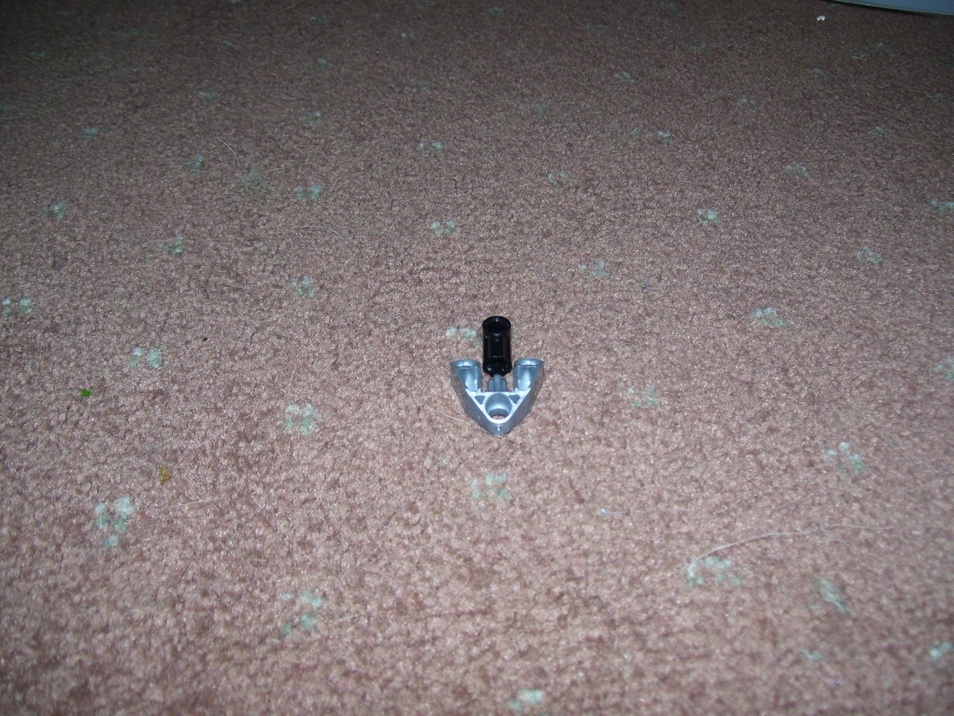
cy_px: 358
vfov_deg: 39.7
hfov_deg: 51.4
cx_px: 477
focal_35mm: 36
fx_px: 992
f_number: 2.7
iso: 80
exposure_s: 1/60
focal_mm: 6
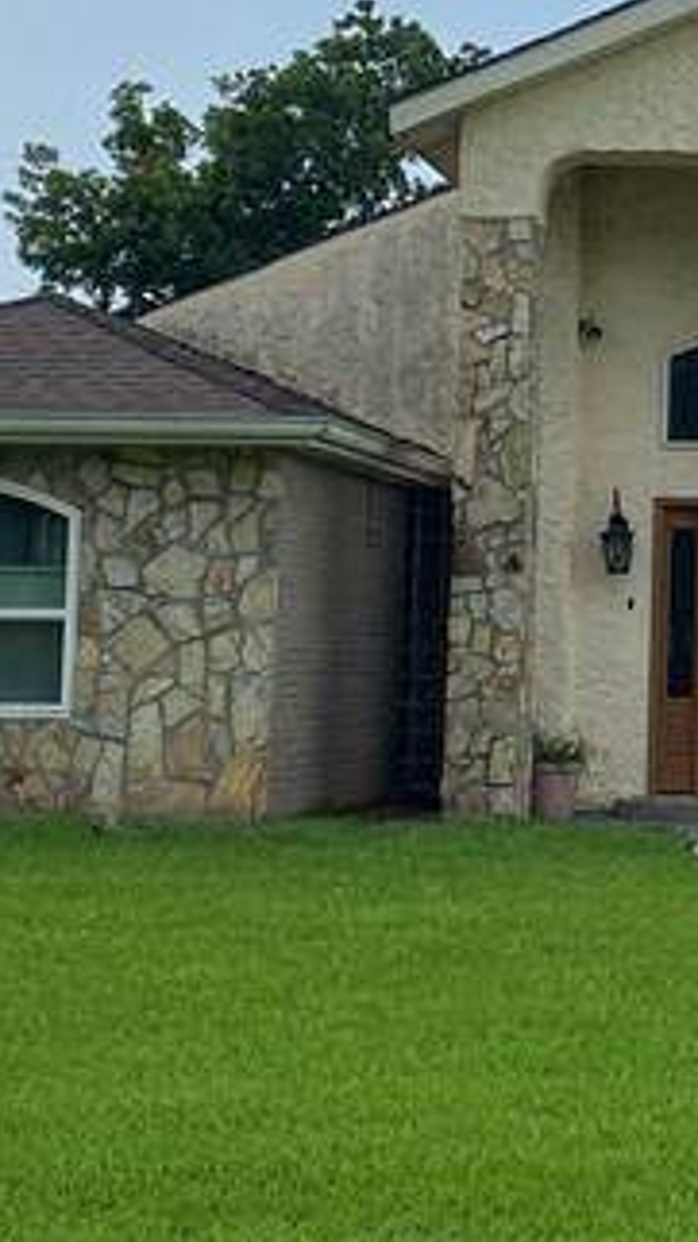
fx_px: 2963
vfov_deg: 23.6
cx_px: 852
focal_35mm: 90
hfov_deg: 13.1
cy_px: 424
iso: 32
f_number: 1.8
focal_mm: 4.25
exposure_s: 1/1779
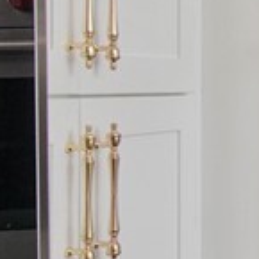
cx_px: 593
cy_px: 97
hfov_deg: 12.9
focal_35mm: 108
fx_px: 914
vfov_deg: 16.1
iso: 400
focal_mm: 18
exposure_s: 1/160
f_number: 5.6
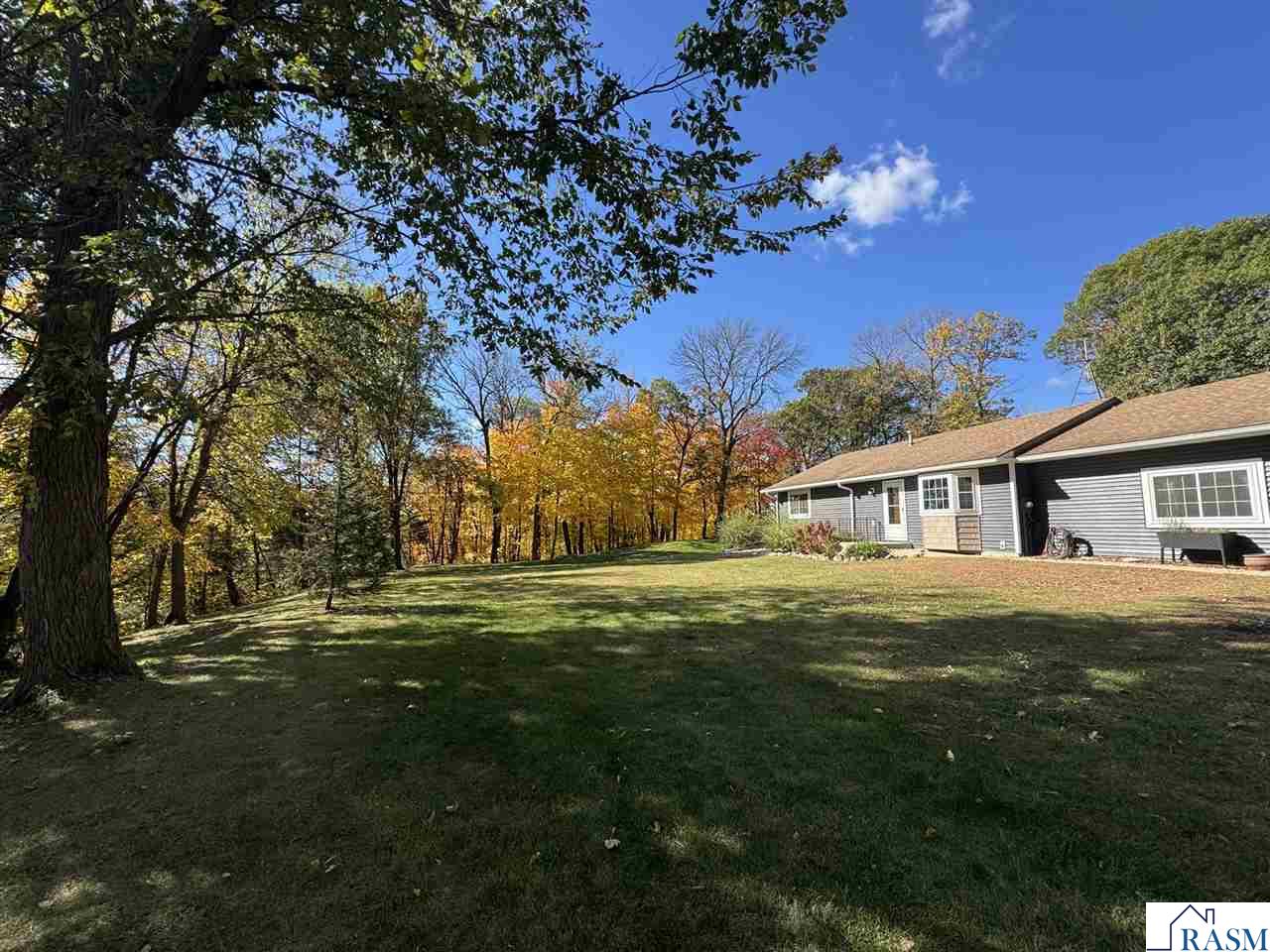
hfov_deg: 102.1
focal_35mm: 14
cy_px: 476
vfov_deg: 85.7
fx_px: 514
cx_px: 635
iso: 50
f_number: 2.2
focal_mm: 2.22
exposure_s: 1/796
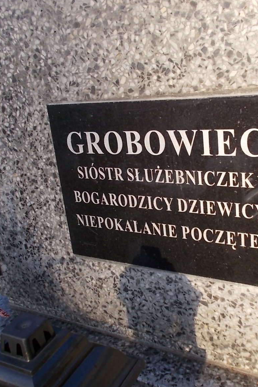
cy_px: 196
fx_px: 397
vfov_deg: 51.9
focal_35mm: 37
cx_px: 145
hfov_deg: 35.9
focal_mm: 4.6
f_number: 3.2
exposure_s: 1/250
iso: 80
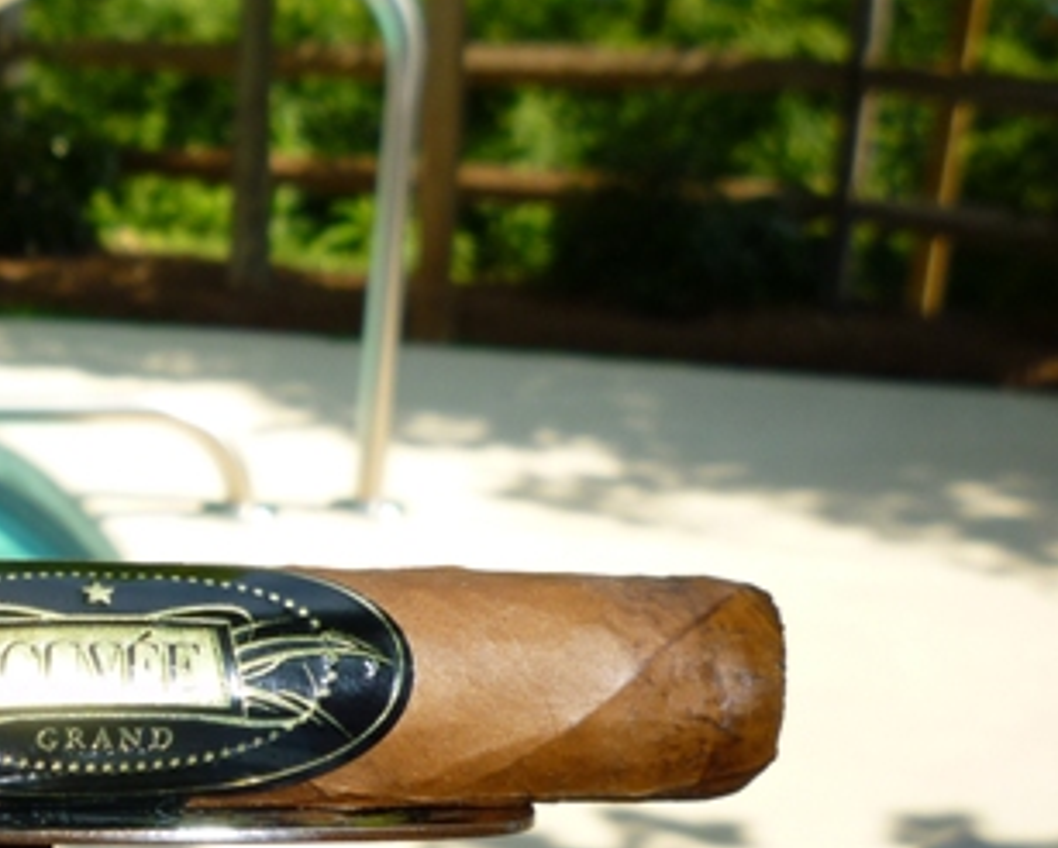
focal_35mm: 59
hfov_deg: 29.6
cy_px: 717
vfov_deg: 25.2
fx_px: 1849
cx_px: -17
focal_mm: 5.2
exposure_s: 1/250
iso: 100
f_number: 4
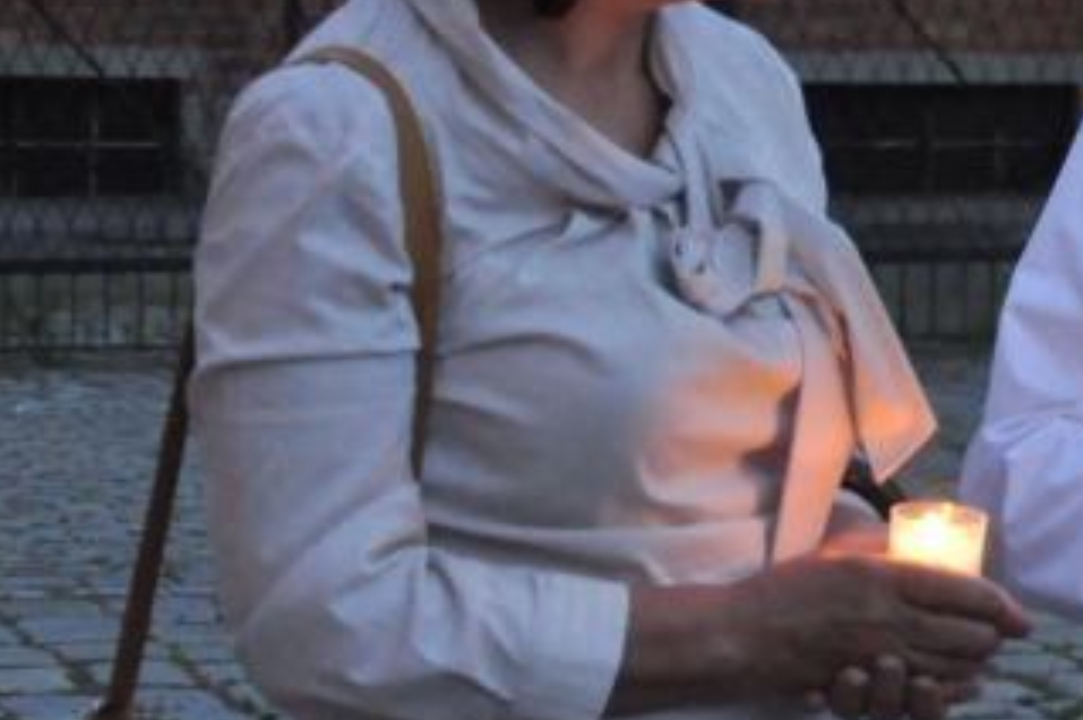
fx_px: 5500
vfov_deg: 7.5
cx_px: 1674
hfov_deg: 10.8
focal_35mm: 183
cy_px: 265
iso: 2000
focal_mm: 38
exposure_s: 1/60
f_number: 4.5
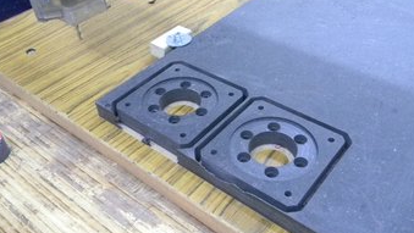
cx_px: 216
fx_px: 395
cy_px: 132
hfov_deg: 55.3
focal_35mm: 36
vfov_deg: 32.8
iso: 200
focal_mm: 5
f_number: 3.5
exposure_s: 1/4.5
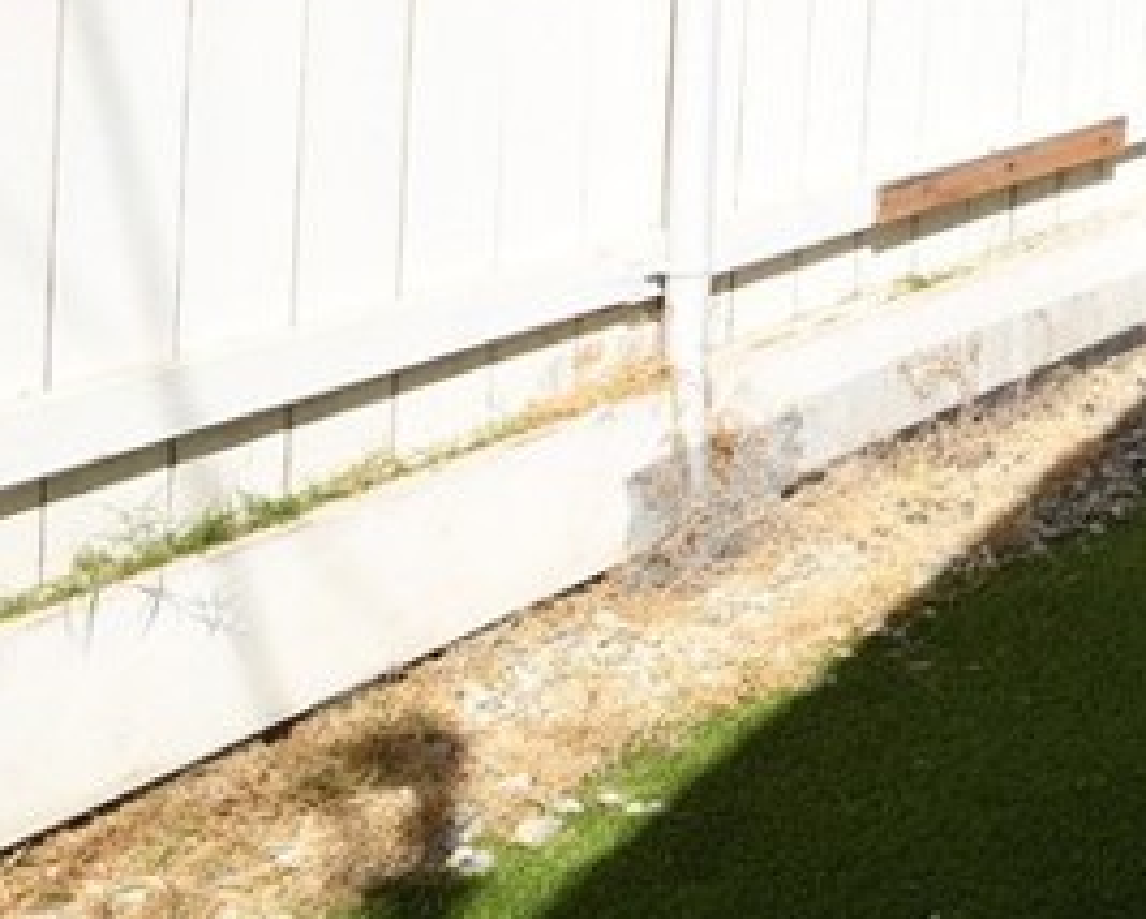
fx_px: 1833
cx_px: 1803
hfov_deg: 24.8
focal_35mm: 54
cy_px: -97
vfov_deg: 26.0
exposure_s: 1/250
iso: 100
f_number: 9
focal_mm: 10
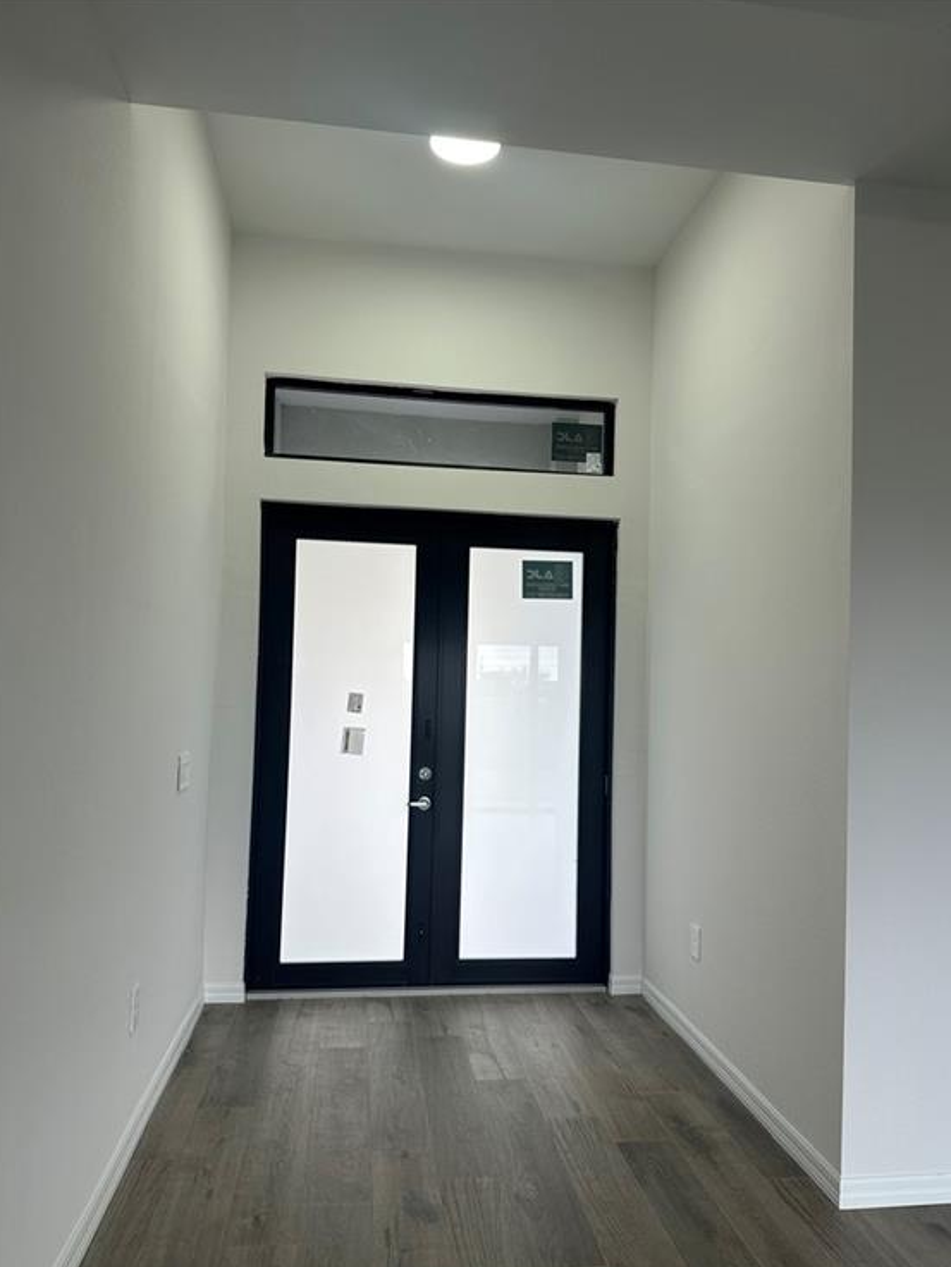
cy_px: 653
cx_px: 483
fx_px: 915
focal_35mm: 25
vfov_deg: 69.4
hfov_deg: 54.9
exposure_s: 1/120
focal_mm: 6.86
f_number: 1.78
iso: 64
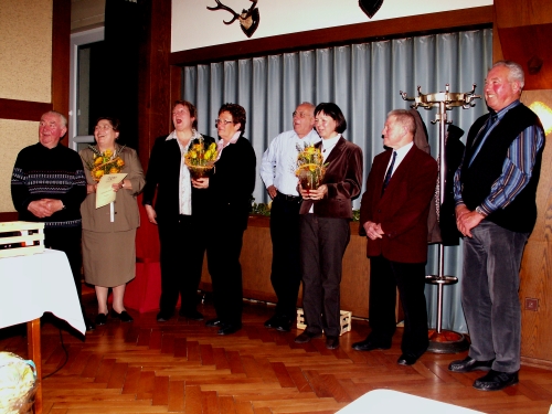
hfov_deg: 52.6
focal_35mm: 35
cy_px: 207
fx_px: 558
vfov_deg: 40.7
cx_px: 276
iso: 160
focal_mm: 5.86
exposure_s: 1/40
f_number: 2.8
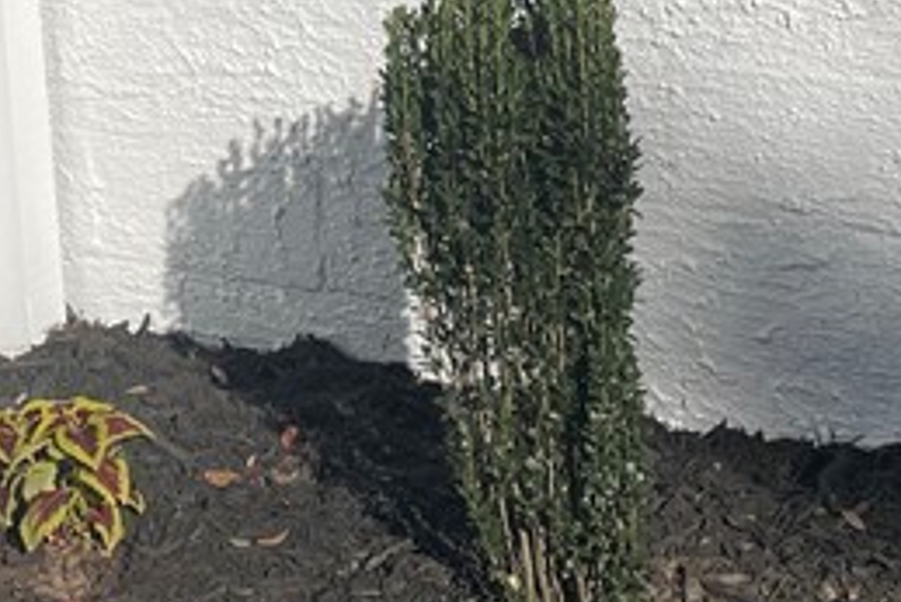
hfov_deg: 19.0
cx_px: 244
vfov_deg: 12.0
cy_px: -404
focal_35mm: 107
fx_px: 2679
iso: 32
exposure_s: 1/11905
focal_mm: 4.2
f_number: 1.6
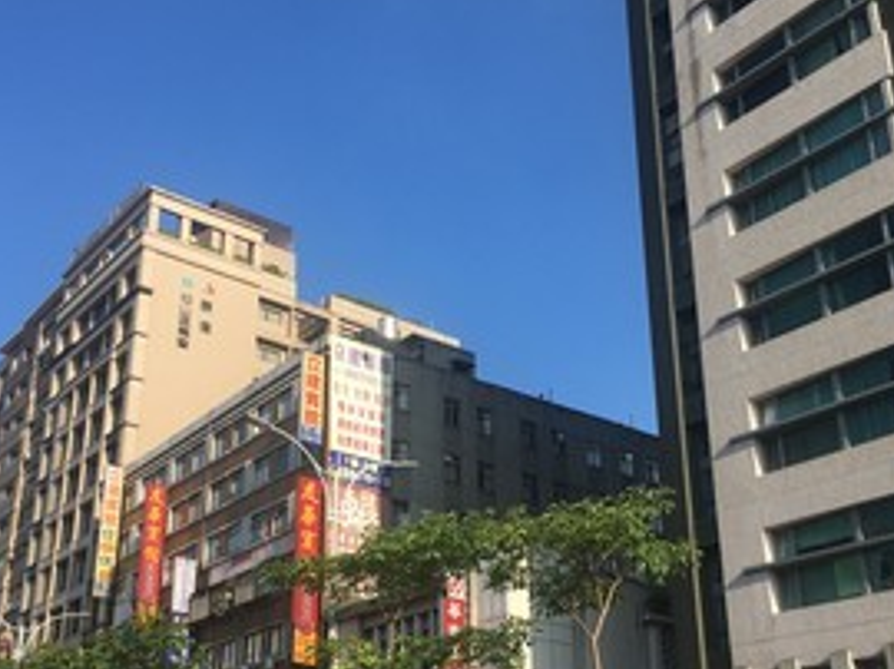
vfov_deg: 33.3
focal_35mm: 43
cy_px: 427
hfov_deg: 43.8
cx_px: 384
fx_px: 1110
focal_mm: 4.15
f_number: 2.2
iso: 25
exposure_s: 1/1221
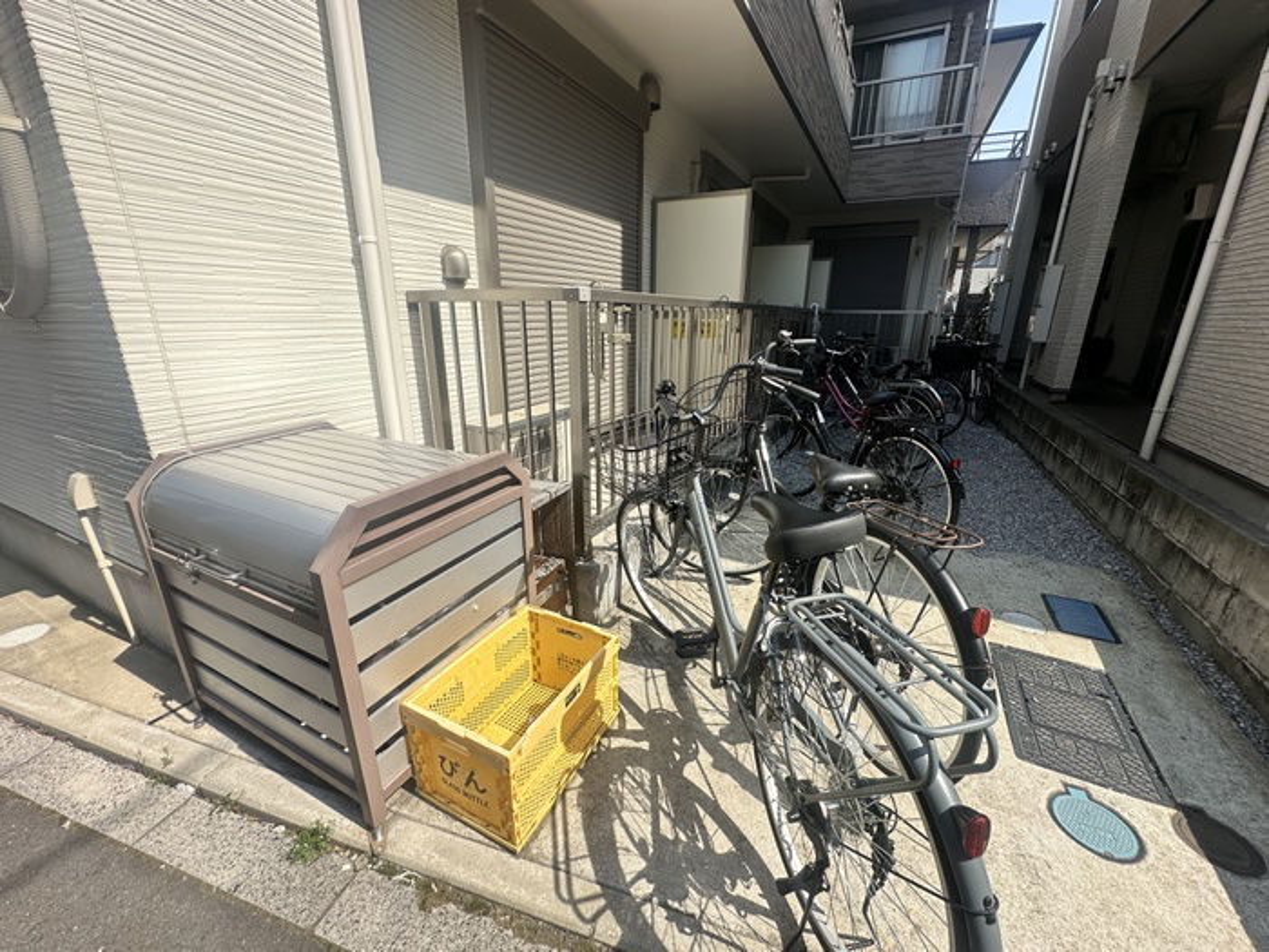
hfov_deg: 102.1
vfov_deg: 85.7
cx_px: 634
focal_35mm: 14
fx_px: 513
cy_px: 476
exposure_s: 1/1511
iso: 40
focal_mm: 2.22
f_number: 2.2
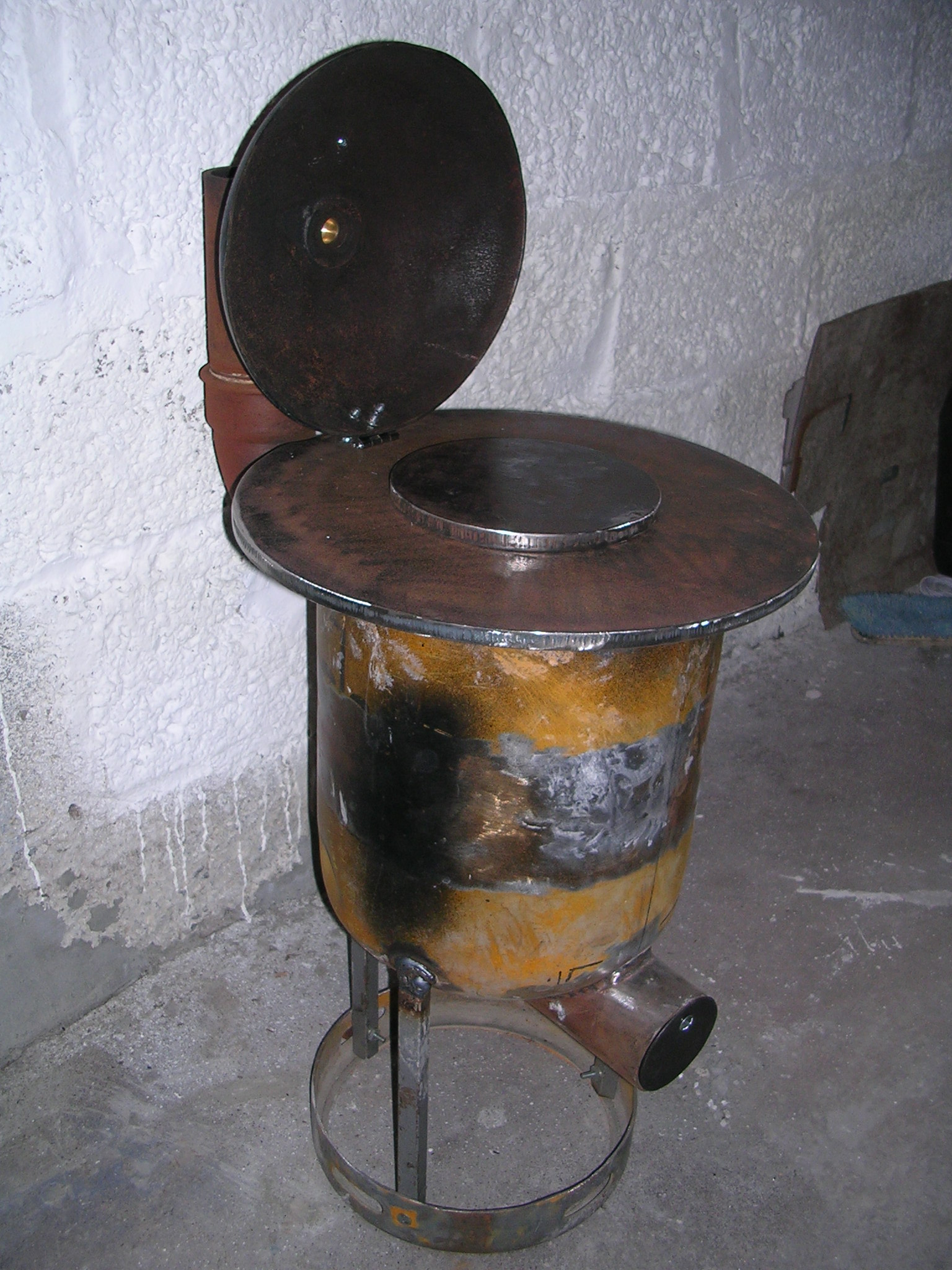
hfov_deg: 37.7
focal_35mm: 38
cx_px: 476
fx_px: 1393
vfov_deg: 49.0
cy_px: 635
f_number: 2.8
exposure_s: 1/60.1
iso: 50
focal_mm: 5.8
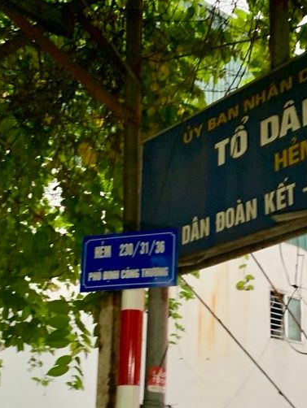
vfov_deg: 34.9
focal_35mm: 53
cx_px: 257
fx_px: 626
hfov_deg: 26.9
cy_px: 331
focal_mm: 4.25
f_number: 1.8
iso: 320
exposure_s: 1/50
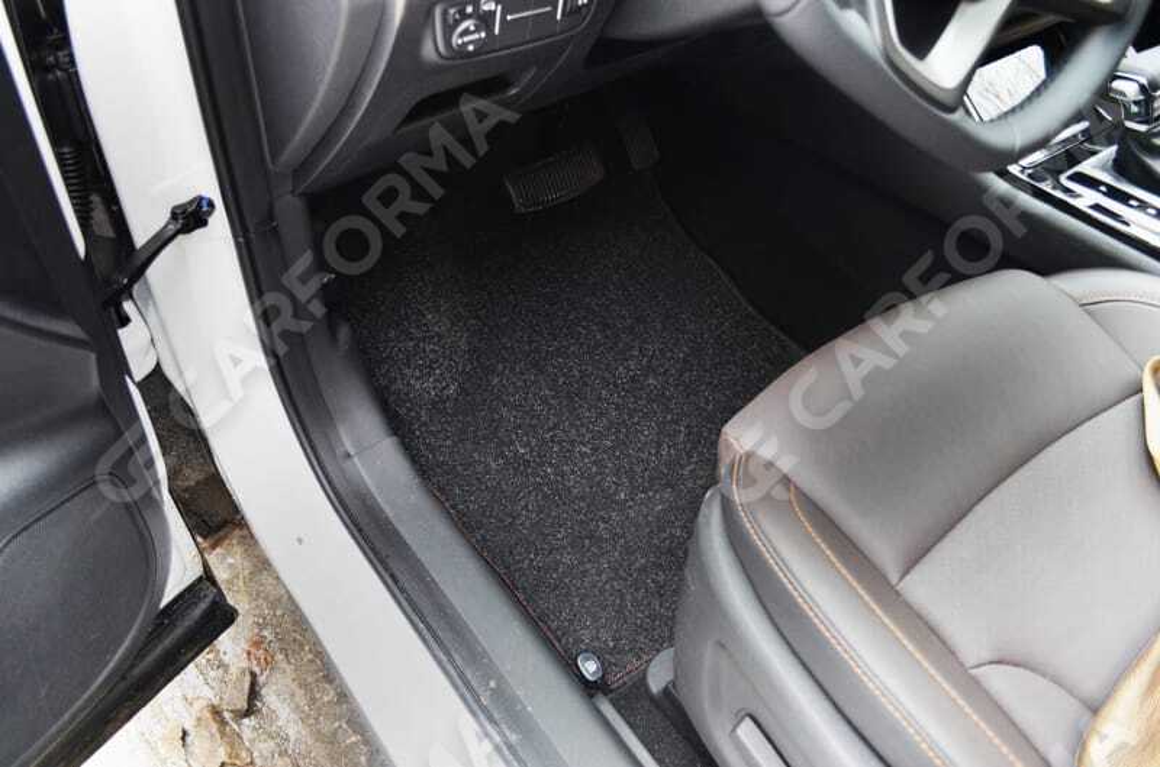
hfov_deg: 62.1
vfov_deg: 43.4
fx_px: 964
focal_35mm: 30
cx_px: 580
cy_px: 384
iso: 1000
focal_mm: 20
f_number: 3.8
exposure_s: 1/30
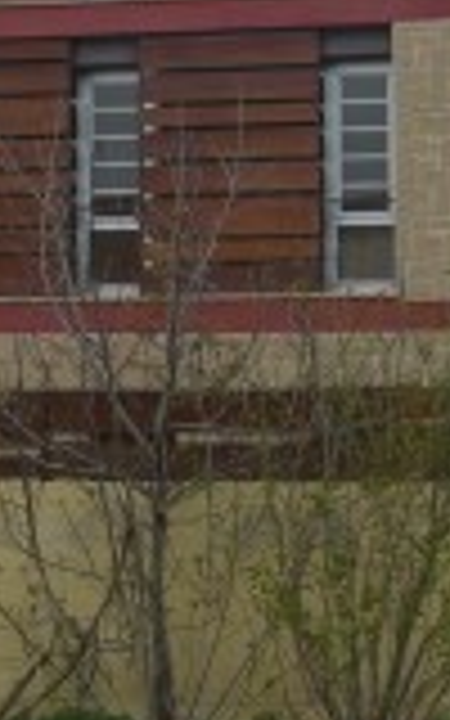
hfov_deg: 8.9
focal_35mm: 148
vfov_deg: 14.0
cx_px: 166
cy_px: 63
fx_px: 2904
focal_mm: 5.8
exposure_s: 1/640
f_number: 2.8
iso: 100
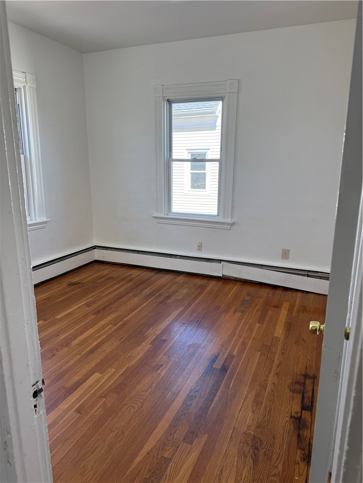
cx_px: 182
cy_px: 242
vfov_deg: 71.6
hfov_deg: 56.8
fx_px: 336
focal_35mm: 24
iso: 100
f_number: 1.78
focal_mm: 6.76
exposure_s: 1/240
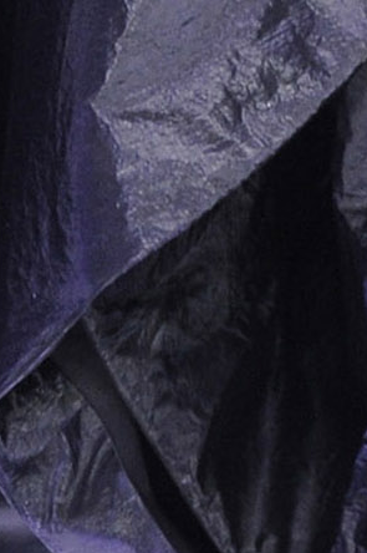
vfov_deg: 1.4
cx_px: 657
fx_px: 22790
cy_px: -433
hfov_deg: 0.9
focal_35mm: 1487
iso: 1600
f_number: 4
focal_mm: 220
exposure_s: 1/250
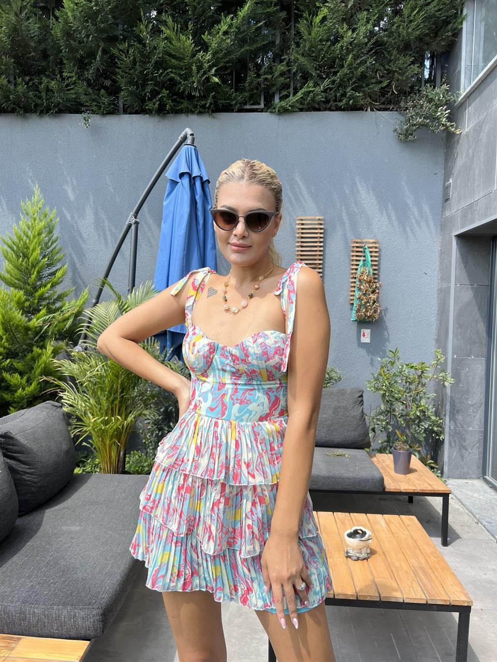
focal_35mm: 26
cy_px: 331
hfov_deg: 53.1
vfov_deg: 67.3
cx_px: 248
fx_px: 498
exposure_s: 1/1280
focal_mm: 5.7
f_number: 1.5
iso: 50
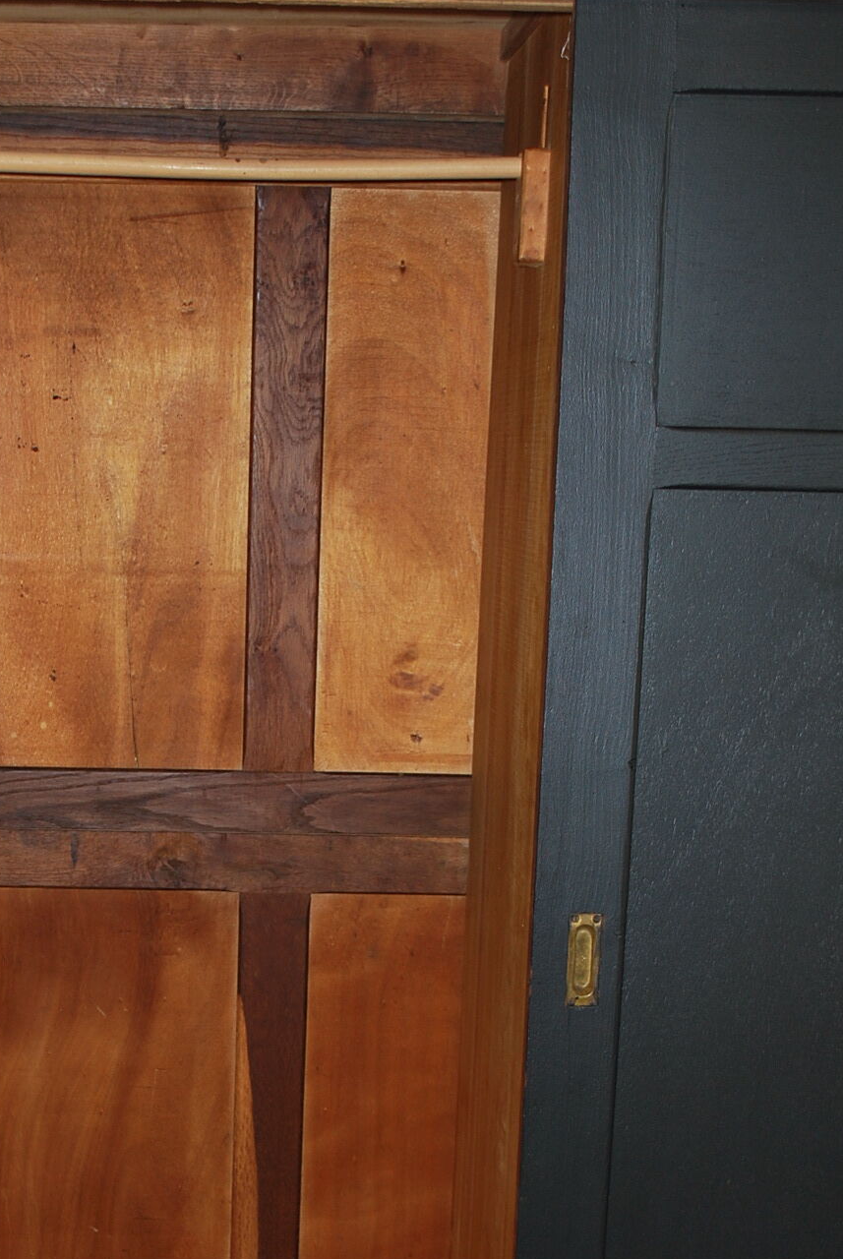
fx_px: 2066
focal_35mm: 59
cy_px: 919
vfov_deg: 33.3
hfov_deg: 22.8
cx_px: 213
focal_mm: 26
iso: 200
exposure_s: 1/60
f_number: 4.2
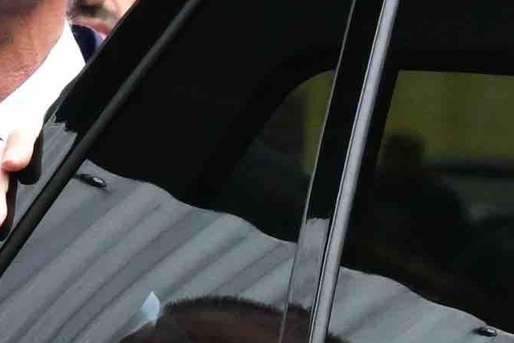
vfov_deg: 1.3
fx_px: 15219
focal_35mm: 1066
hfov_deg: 1.9
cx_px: -199
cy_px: 56
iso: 2500
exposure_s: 1/320
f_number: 14
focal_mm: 200
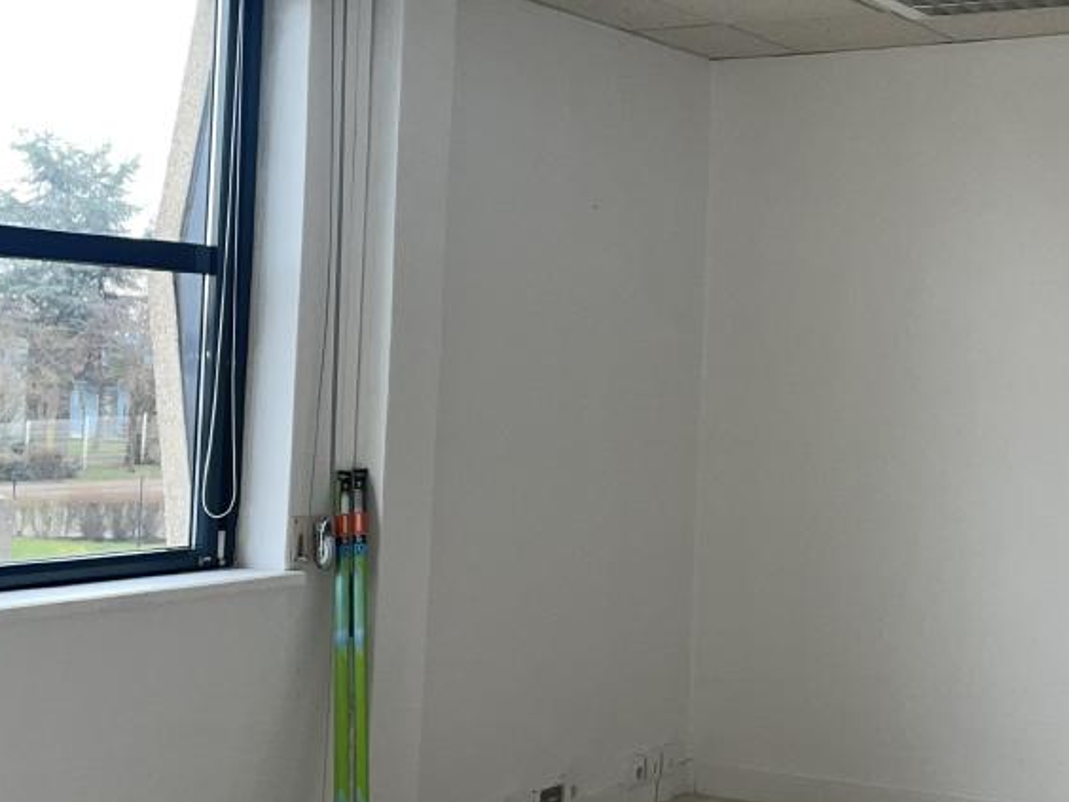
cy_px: 303
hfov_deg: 32.0
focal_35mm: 59
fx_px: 1822
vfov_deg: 24.8
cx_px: 830
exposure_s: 1/219
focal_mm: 4.2
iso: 32
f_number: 1.6
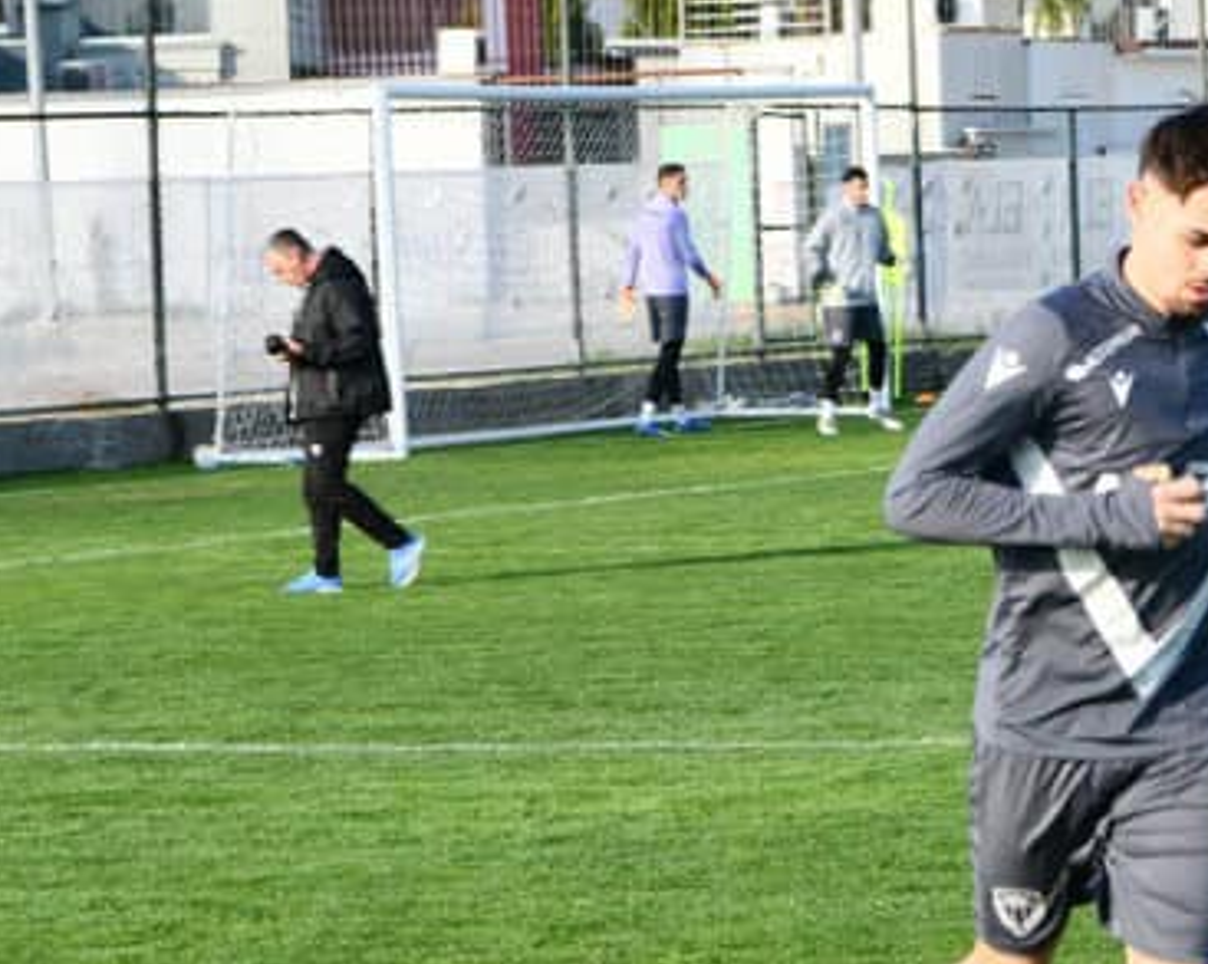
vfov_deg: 7.2
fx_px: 7681
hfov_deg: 8.9
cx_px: 1369
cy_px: 707
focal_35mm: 215
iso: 64
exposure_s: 1/160
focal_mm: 70
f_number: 6.3
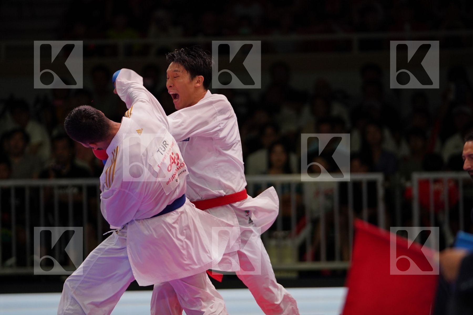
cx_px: 236
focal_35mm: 267
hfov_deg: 7.7
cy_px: 158
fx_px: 3508
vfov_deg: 5.1
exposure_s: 1/1000
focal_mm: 178
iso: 800
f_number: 2.8
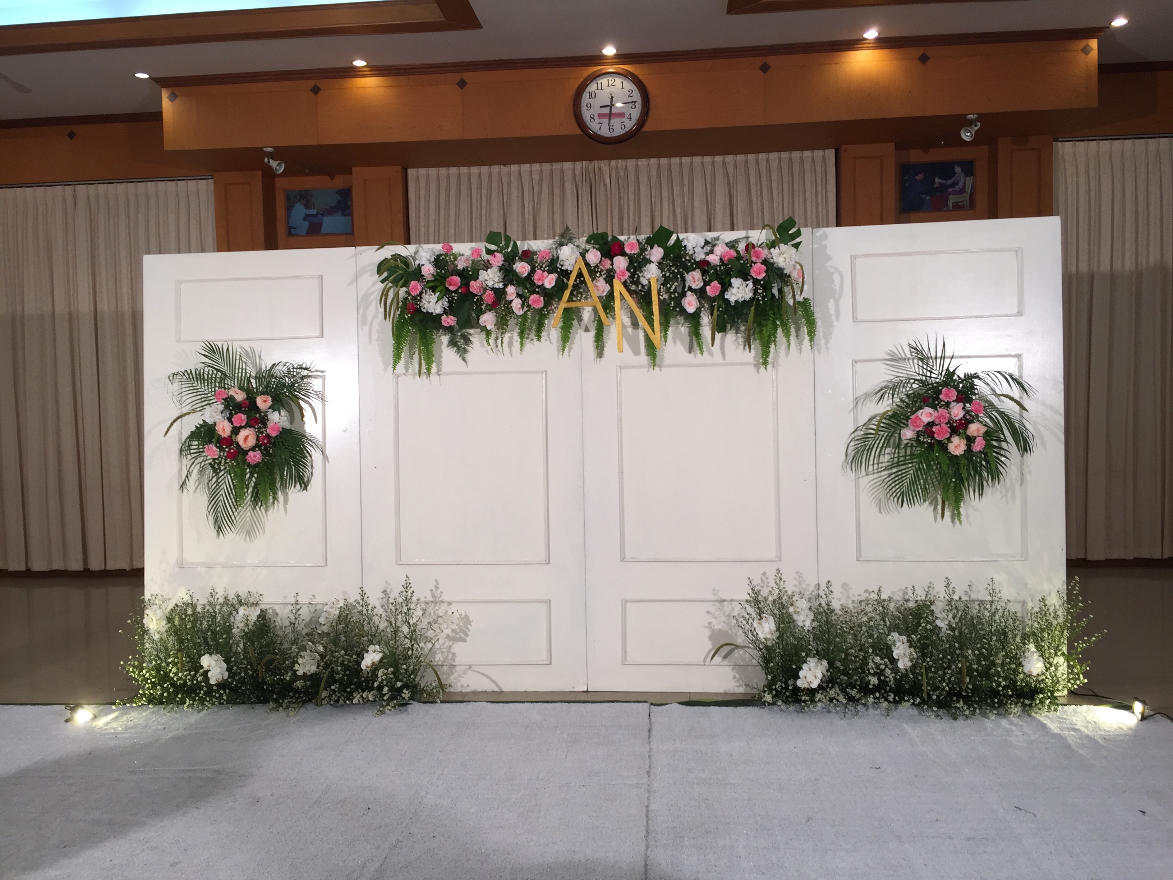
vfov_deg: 48.2
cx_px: 586
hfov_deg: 61.7
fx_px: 983
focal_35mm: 29
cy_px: 440
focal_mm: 4.15
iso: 40
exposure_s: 1/50
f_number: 2.2
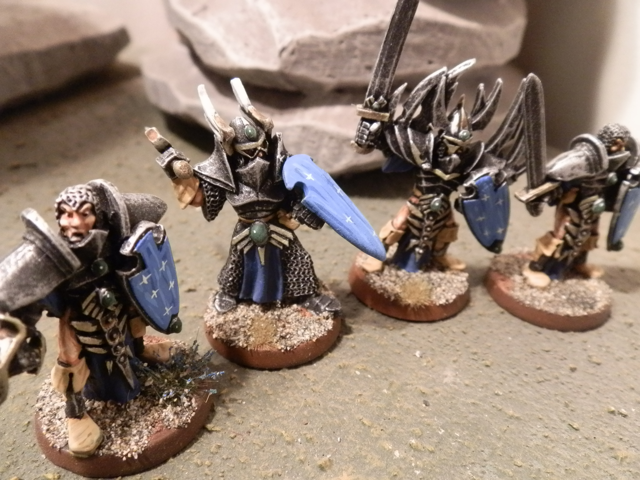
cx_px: 320
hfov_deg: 63.4
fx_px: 518
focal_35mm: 28
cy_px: 240
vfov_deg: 49.7
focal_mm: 5
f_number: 3.1
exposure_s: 1/60
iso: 400
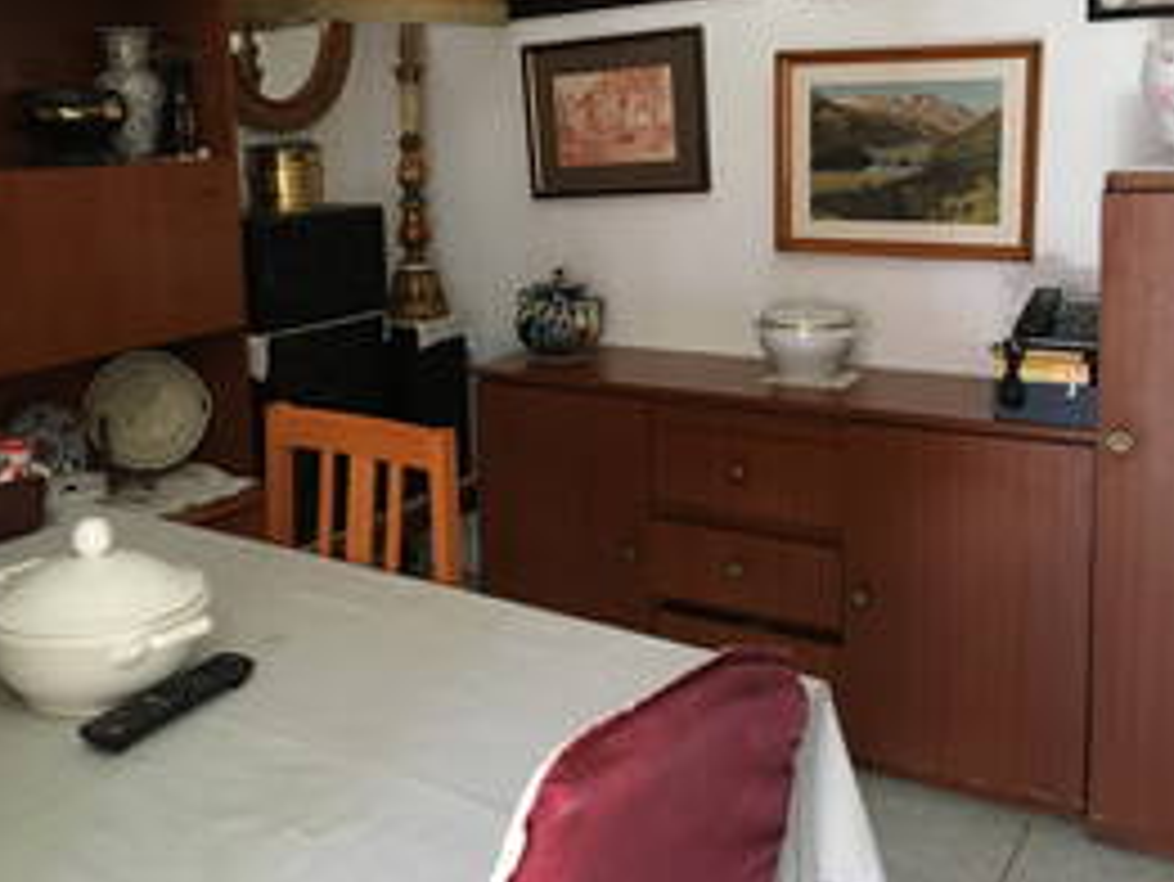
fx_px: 1357
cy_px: 306
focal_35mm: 40
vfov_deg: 35.7
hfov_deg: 46.5
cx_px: 472
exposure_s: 1/33
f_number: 2.2
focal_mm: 4.15
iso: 200
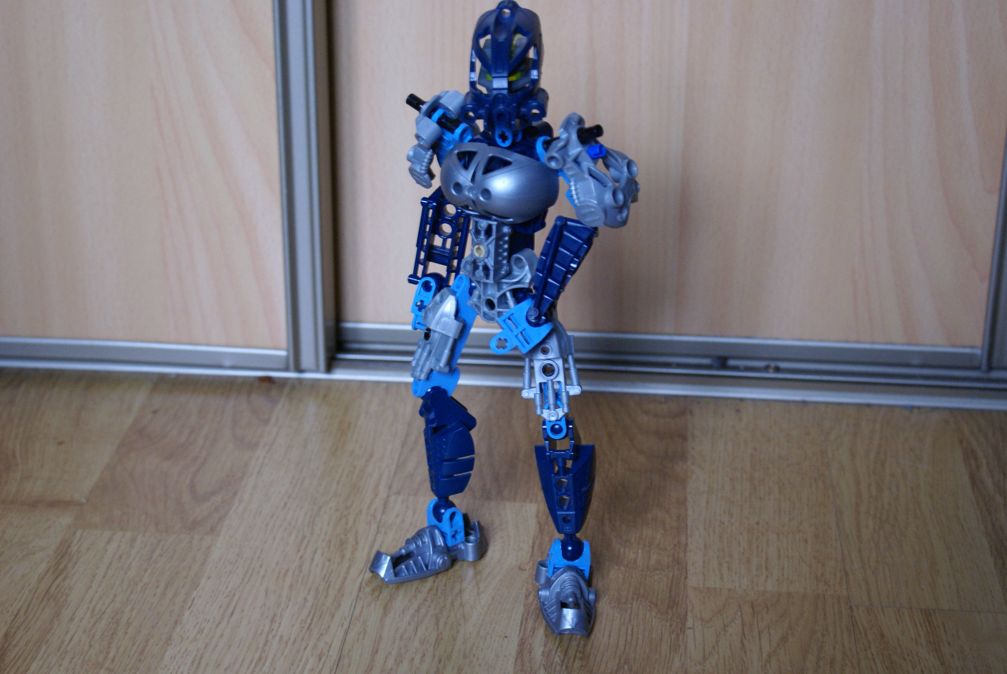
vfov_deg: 20.2
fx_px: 1890
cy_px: 337
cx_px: 504
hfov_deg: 29.8
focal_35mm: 68
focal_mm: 45
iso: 400
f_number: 5.6
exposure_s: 1/10
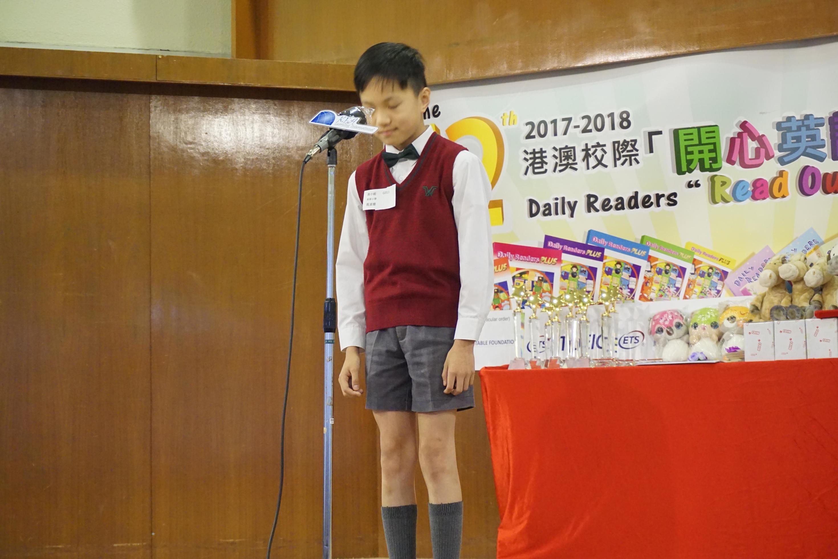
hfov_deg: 27.0
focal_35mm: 75
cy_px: 280
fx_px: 1746
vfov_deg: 18.2
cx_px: 419
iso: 3200
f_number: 5.6
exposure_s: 1/80
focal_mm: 50
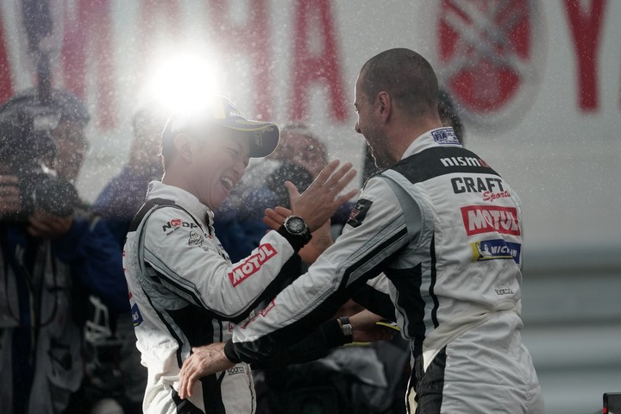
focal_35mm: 600
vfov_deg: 2.3
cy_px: 207
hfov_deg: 3.4
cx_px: 310
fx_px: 10349
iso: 1250
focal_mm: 600
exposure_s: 1/200
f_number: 7.1
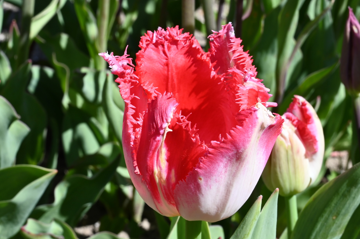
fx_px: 530
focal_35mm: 53
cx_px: 175
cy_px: 124
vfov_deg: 25.5
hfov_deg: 37.5
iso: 125
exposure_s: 1/60
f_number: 16
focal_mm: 51
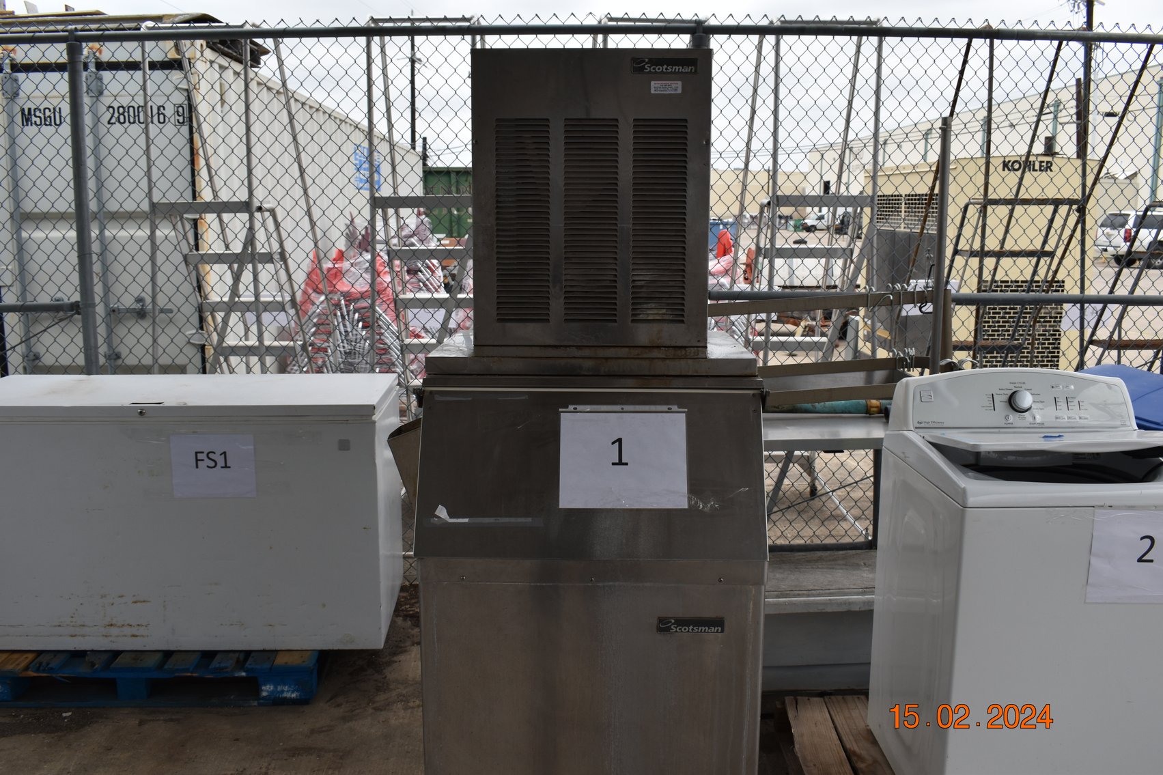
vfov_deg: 43.6
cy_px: 388
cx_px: 582
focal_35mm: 30
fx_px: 969
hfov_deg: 61.9
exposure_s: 1/250
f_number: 7.1
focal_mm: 20
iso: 200
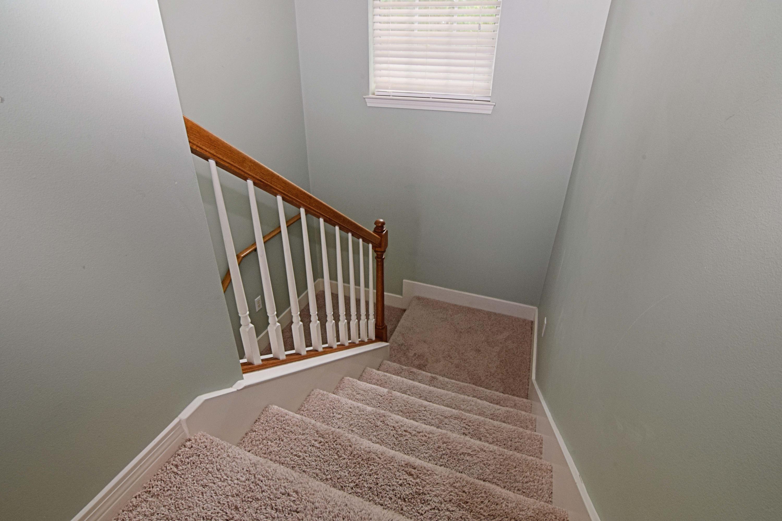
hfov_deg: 95.0
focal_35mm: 16
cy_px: 260
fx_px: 358
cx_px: 391
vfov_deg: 72.1
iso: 400
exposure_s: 1/5
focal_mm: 11
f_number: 20
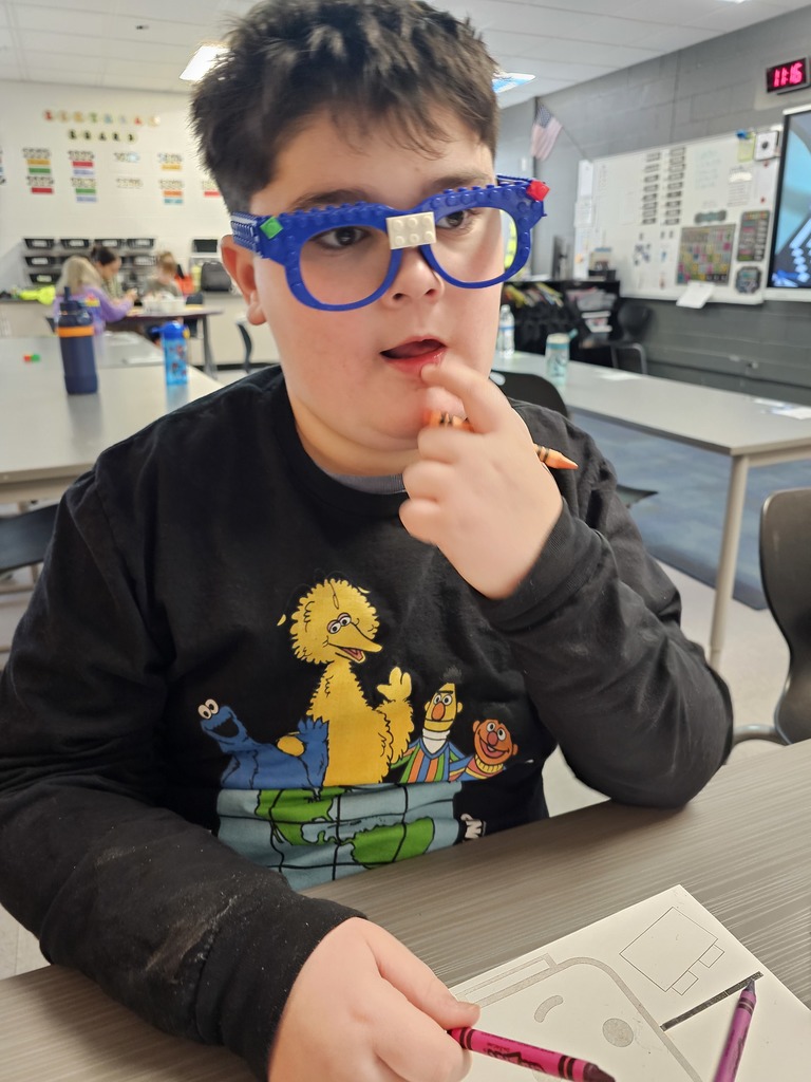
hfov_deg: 58.9
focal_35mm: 23
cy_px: 541
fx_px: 718
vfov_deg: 73.9
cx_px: 406
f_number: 1.7
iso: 500
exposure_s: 1/30
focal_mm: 6.3
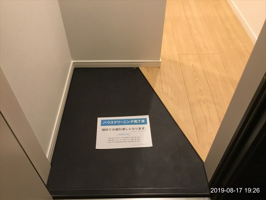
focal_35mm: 31
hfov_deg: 58.4
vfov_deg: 45.4
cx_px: 133
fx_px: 238
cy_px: 100
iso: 200
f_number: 2.4
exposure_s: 1/30
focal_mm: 3.3
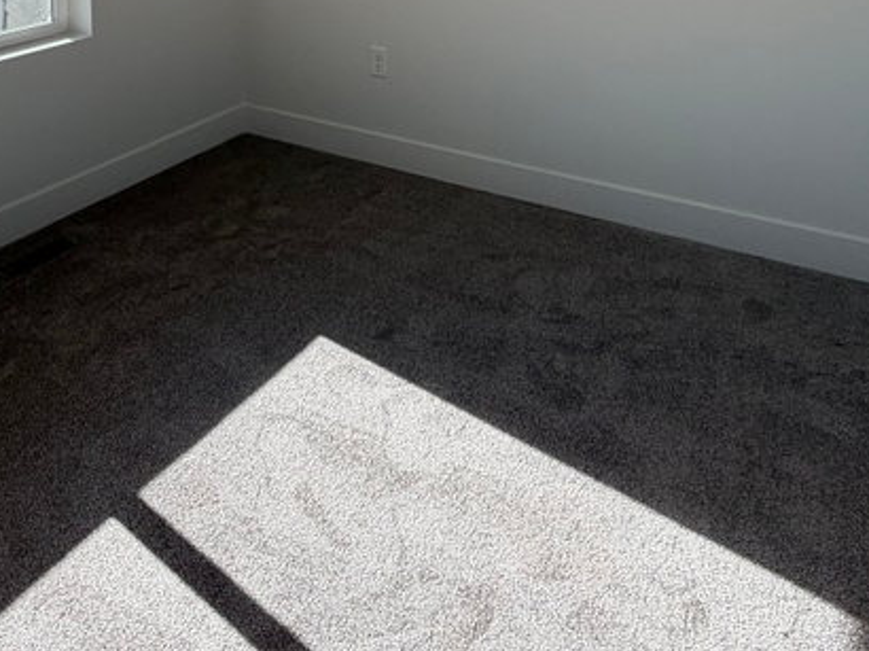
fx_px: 878
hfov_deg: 52.1
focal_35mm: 35
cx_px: 324
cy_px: -146
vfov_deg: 32.8
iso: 50
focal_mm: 2.22
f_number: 2.2
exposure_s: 1/381
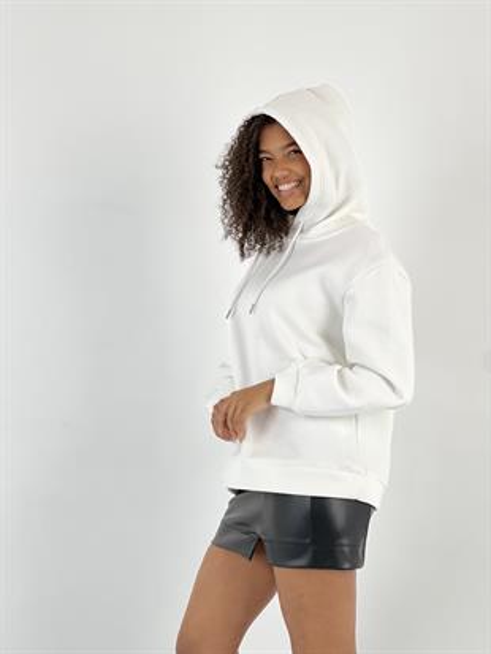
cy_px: 327
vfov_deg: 25.3
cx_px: 246
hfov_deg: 19.1
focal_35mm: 77
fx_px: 1455
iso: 32
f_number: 2.8
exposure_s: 1/100
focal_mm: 9
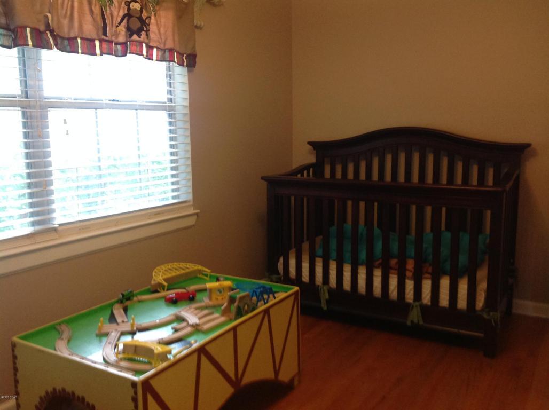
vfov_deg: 40.6
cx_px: 274
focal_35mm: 35
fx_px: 554
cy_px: 205
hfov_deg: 52.7
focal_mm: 4.28
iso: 200
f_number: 2.4
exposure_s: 1/15
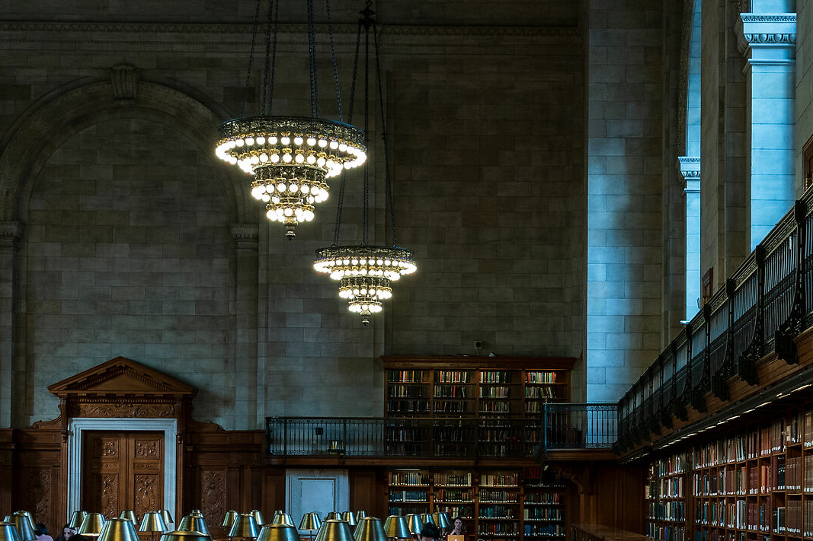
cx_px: 516
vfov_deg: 18.7
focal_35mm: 72
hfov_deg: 28.0
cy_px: 469
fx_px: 1626
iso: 400
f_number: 7.1
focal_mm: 32
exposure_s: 1/50
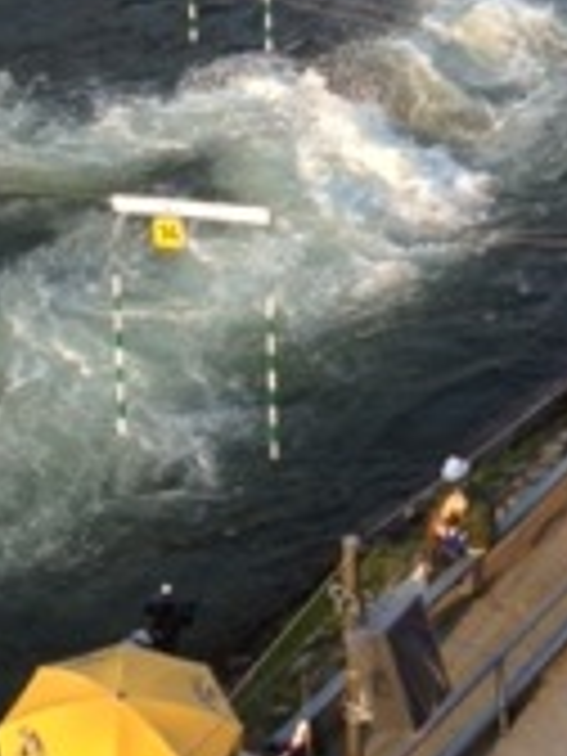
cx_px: 464
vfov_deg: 16.2
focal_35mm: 111
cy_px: -367
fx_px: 2424
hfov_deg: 13.3
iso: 50
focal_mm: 4.28
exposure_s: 1/456
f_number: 2.4
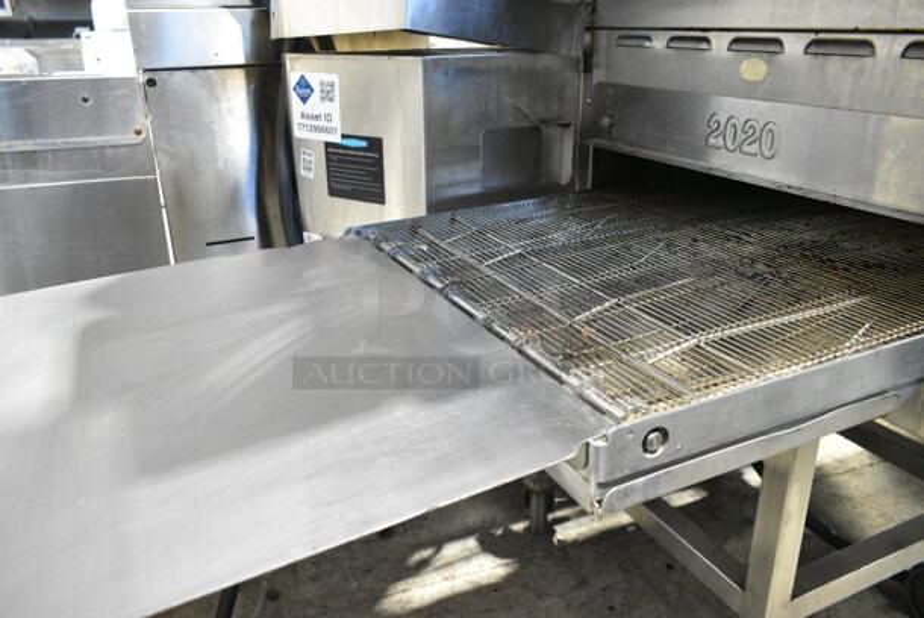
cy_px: 309
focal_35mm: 27
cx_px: 462
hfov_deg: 67.3
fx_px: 694
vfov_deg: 48.0
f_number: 5
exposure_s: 1/100
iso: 6400
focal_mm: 18
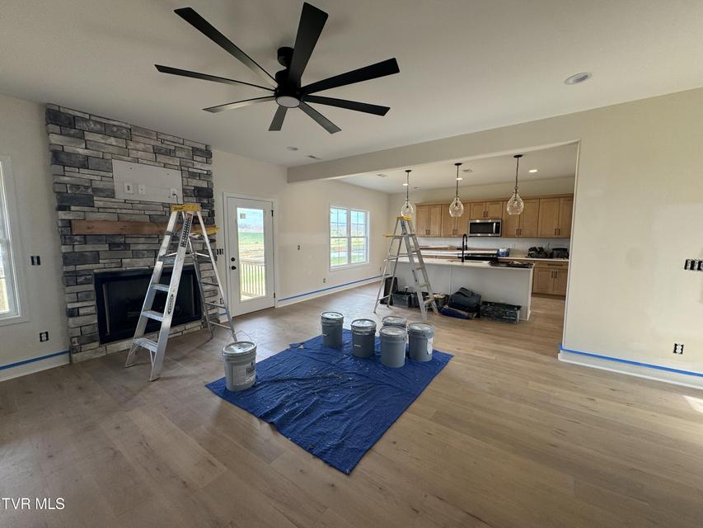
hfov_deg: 102.1
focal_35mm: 14
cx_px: 352
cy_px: 264
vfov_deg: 85.7
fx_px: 284
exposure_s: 1/120
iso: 80
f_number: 2.2
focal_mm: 2.22
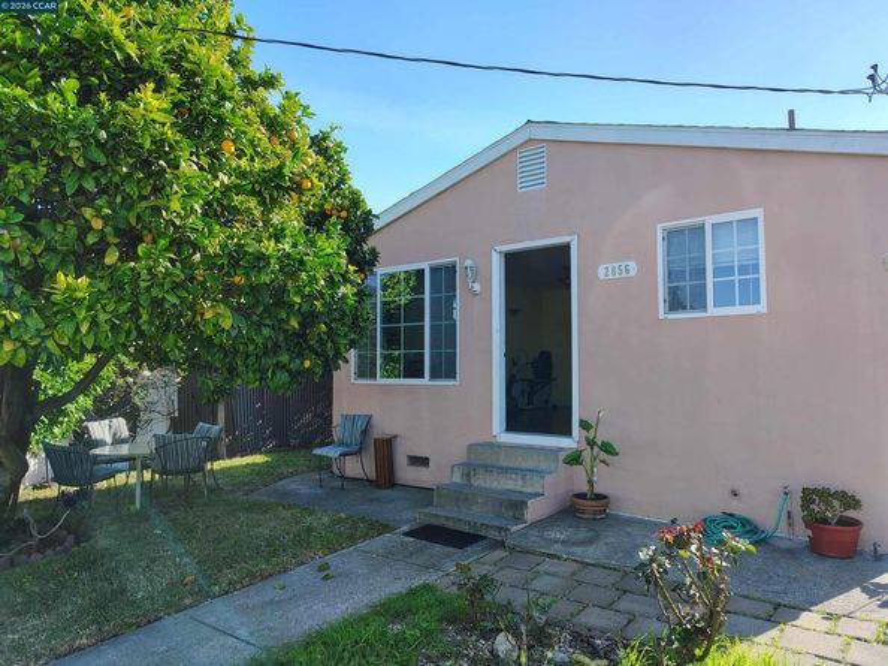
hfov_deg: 71.6
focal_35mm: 24
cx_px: 444
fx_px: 615
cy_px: 333
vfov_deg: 56.8
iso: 100
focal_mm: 5.56
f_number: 1.8
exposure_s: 1/343
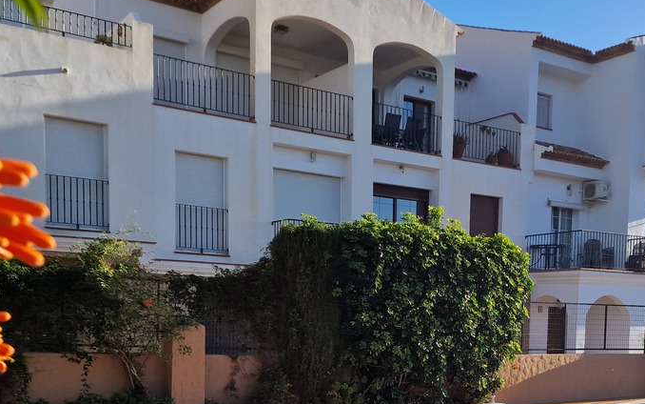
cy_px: 367
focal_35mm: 46
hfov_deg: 43.1
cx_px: 408
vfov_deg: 27.0
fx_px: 809
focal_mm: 6.4
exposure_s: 1/730
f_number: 1.8
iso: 50
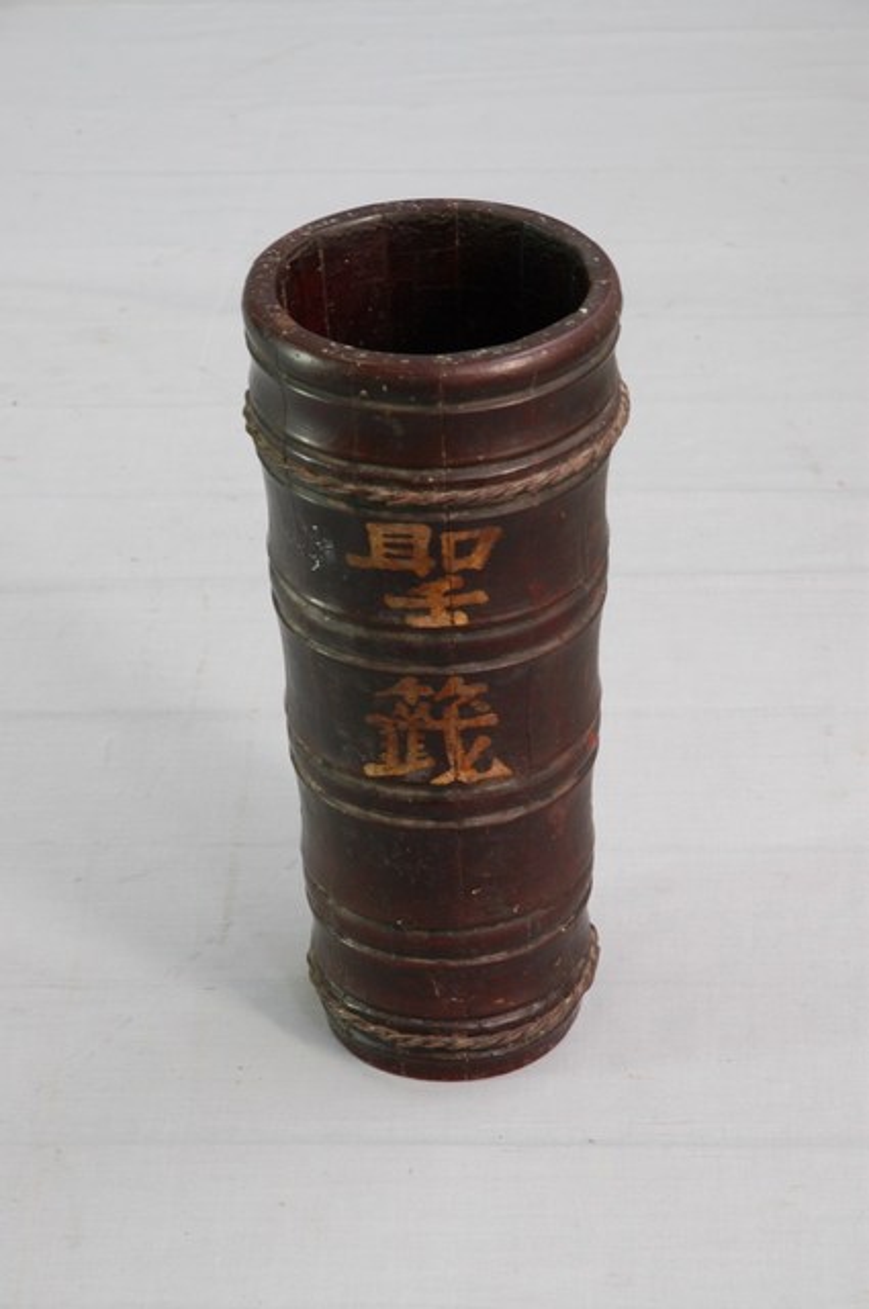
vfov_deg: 19.5
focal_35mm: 105
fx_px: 3812
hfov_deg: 13.0
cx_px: 434
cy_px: 654
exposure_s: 1/5
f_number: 8
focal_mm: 70
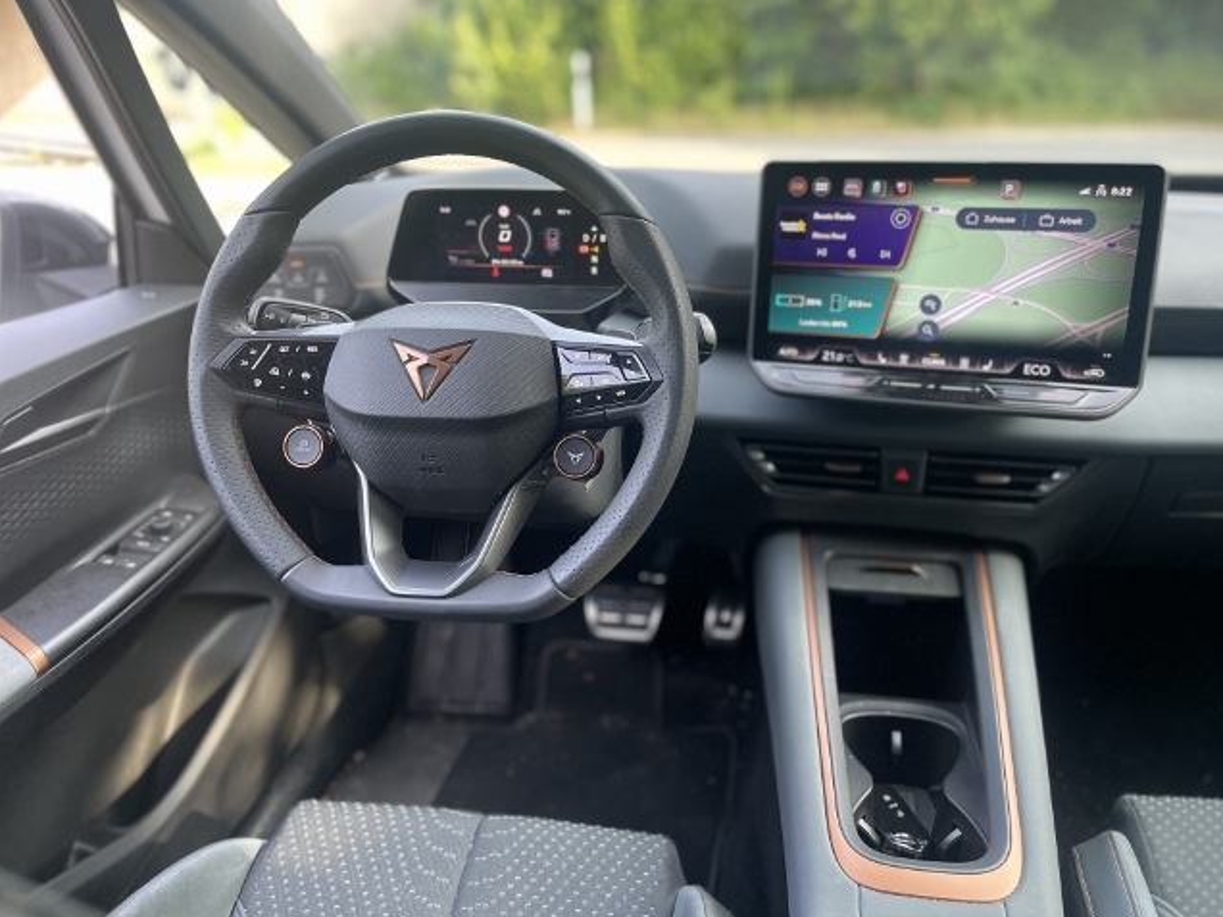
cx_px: 633
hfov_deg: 65.3
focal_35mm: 27
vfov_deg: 51.3
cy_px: 445
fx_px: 954
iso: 125
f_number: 1.6
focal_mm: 4.2
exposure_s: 1/118
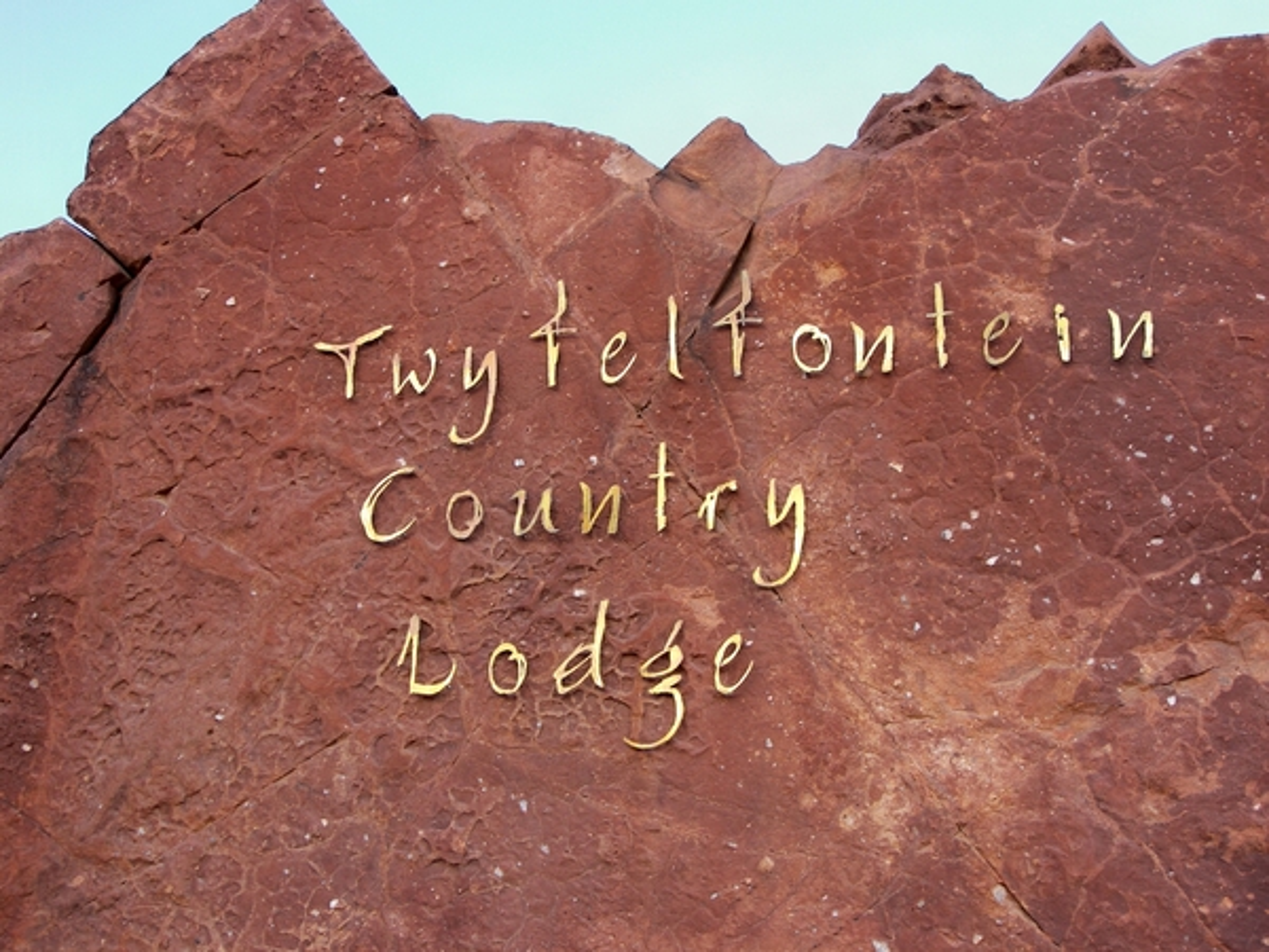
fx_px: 1760
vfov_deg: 30.3
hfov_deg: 39.7
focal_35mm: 48
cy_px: 476
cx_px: 634
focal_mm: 10.1
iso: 50
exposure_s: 1/40
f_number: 3.6
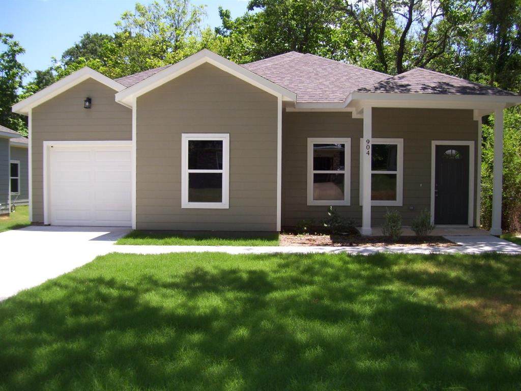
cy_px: 196
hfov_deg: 51.4
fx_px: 542
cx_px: 260
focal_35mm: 36
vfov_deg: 39.7
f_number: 2.7
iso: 80
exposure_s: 1/640
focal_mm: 6
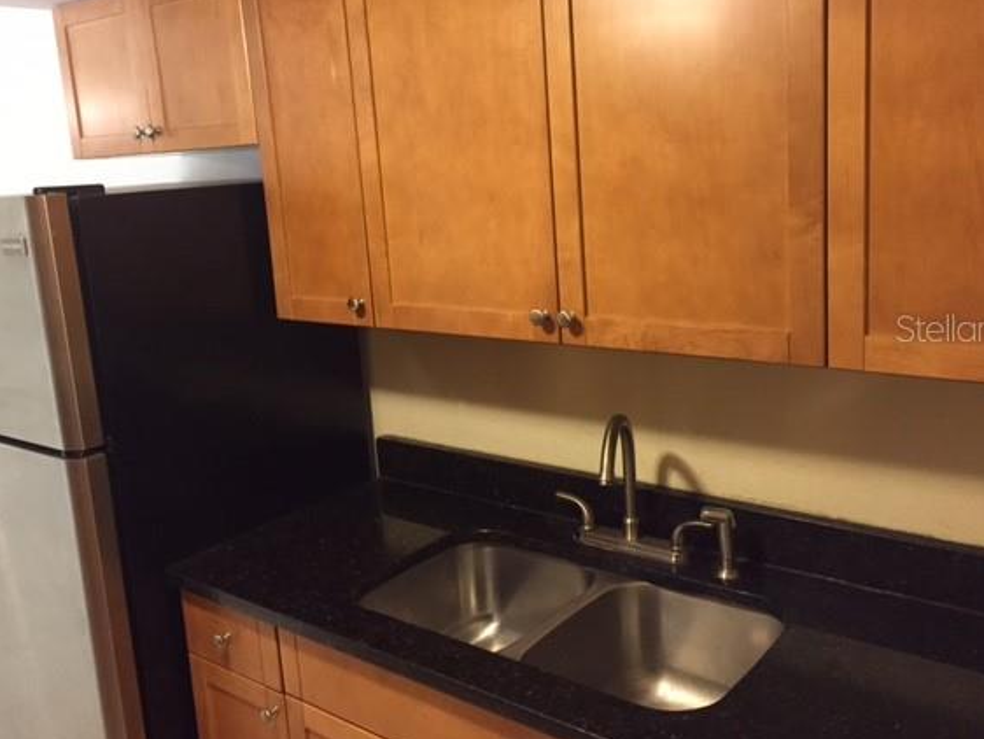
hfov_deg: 55.3
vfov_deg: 42.9
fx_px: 938
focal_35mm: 33
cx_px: 501
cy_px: 327
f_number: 2.2
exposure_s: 1/30
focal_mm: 4.15
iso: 250
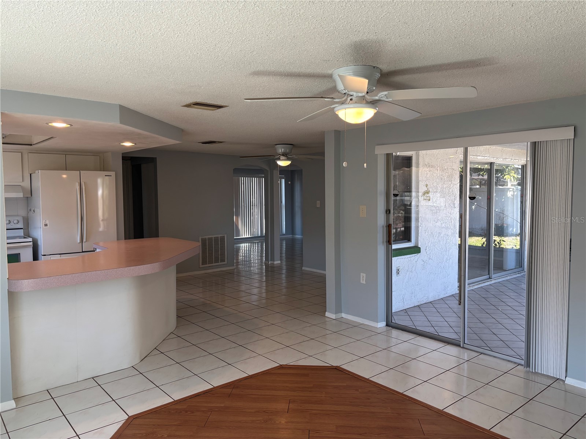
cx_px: 293
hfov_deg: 67.3
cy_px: 220
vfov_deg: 53.1
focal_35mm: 26
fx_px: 440
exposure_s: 1/120
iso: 80
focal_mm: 5.96
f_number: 1.6
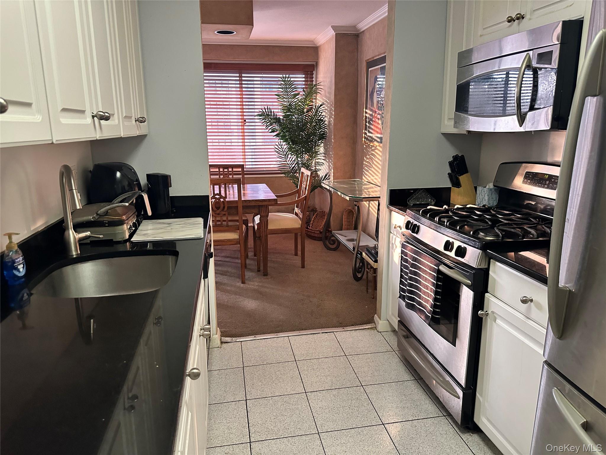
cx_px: 303
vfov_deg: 56.8
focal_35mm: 24
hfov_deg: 71.6
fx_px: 420
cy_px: 228
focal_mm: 6.86
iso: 500
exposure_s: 1/60
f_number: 1.78
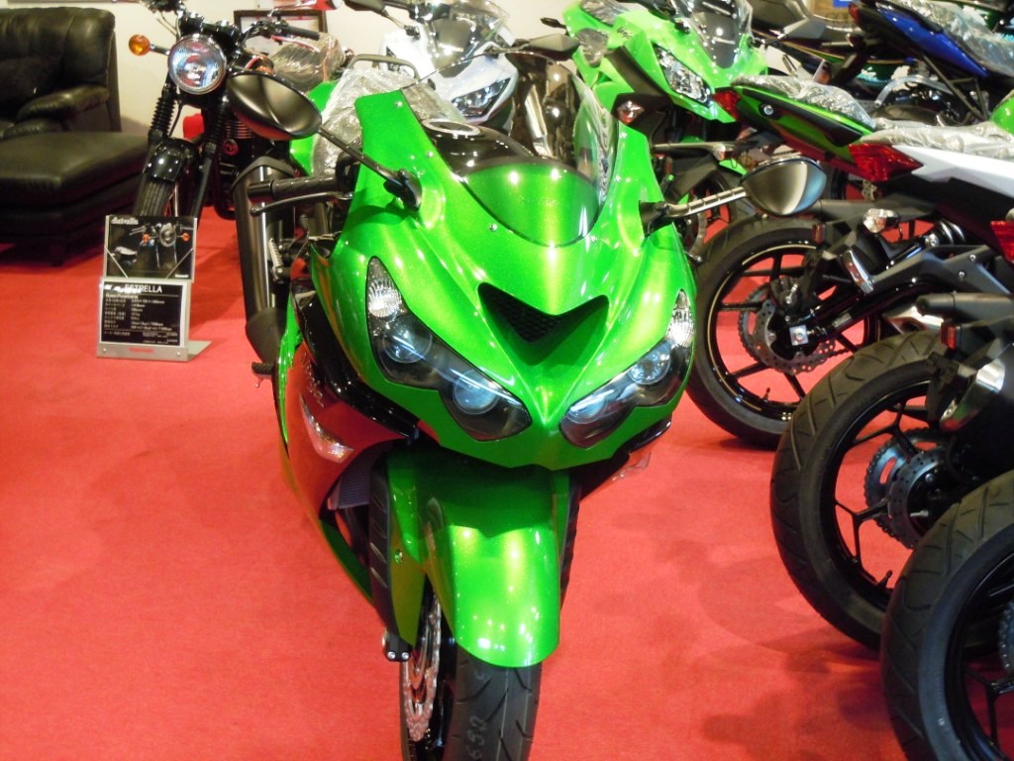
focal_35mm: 45
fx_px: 1318
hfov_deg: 42.1
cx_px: 507
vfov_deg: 32.2
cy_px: 380
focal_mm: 8.1
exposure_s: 1/10
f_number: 3.8
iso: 400
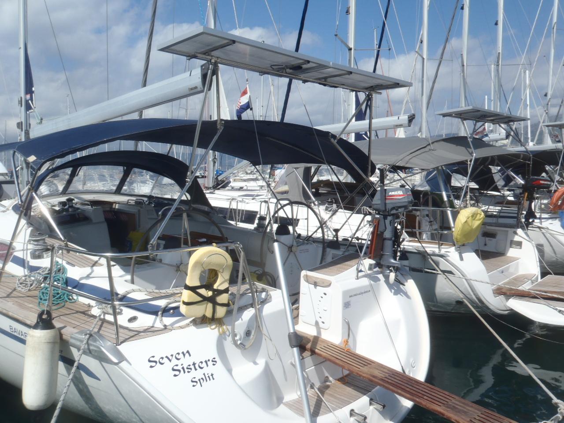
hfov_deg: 63.4
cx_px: 282
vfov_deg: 49.7
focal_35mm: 28
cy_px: 212
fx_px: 456
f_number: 5
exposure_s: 1/500
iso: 64
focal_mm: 5
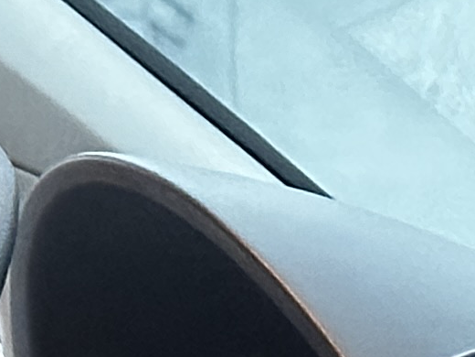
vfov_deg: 3.8
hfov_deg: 5.3
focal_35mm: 372
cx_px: -248
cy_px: 1188
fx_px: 5105
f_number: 1.78
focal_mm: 6.86
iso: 640
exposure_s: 1/30
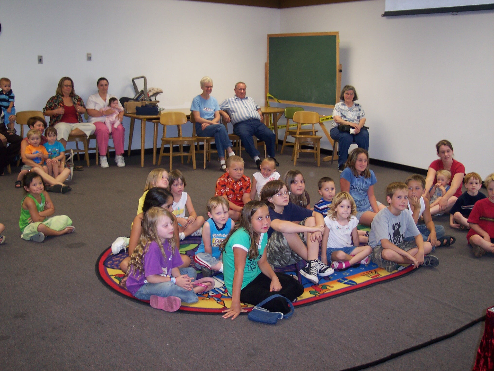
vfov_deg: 37.7
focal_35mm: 38
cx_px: 247
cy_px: 186
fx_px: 542
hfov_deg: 49.0
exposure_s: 1/30
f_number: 2.8
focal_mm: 8
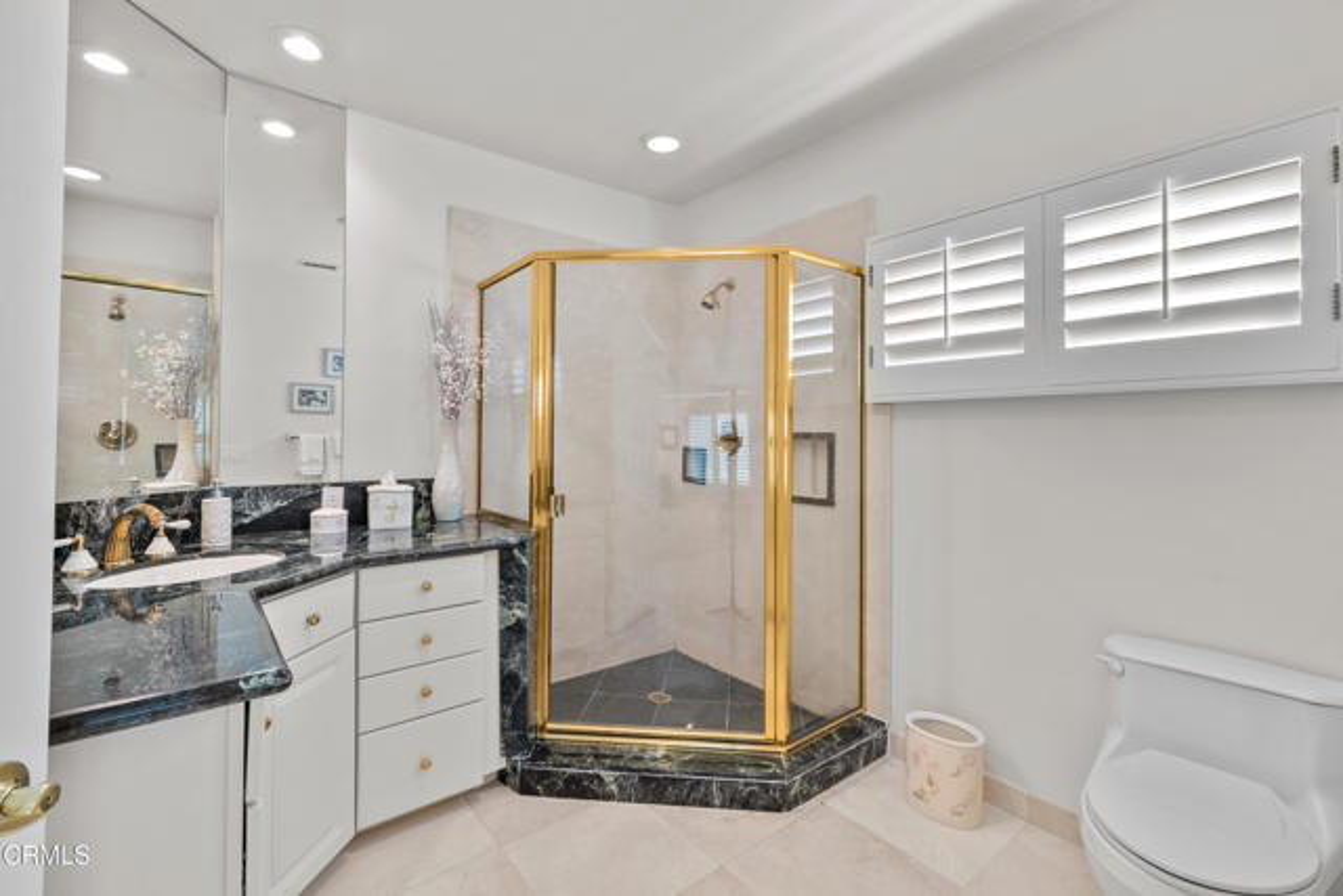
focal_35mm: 15
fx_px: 560
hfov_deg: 100.4
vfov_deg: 77.4
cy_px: 448
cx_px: 672
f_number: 9
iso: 125
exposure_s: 1
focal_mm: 15
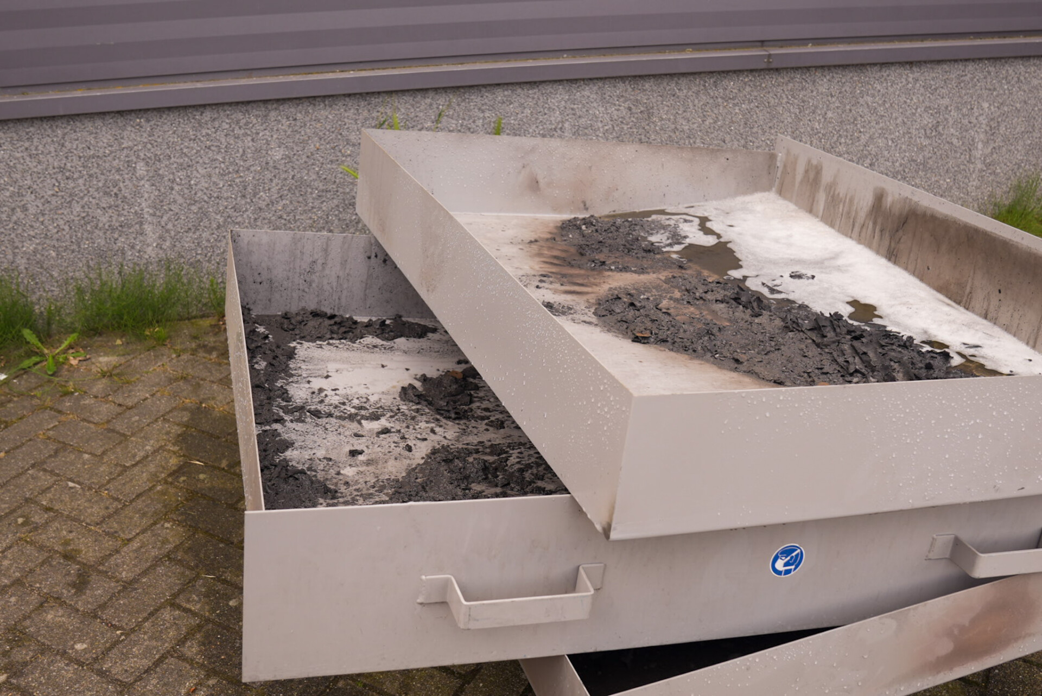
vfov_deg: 36.9
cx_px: 521
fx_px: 1043
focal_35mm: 36
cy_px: 348
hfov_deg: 53.1
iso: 160
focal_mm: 24
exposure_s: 1/250
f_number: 5
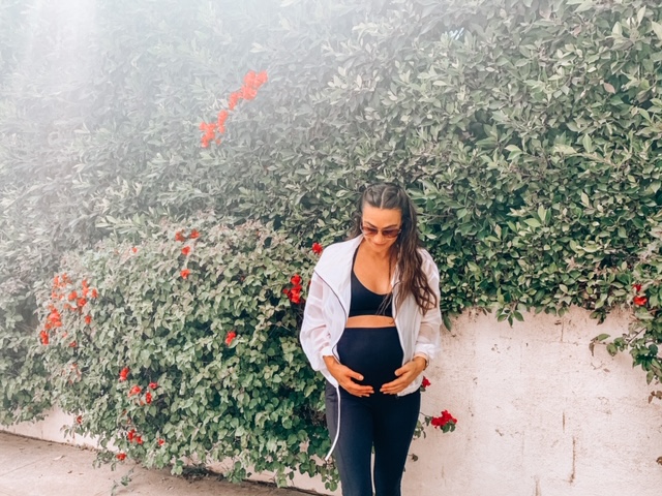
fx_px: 497
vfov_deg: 53.1
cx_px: 331
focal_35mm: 26
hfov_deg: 67.3
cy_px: 248
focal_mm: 4.25
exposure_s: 1/380
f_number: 1.8
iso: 25
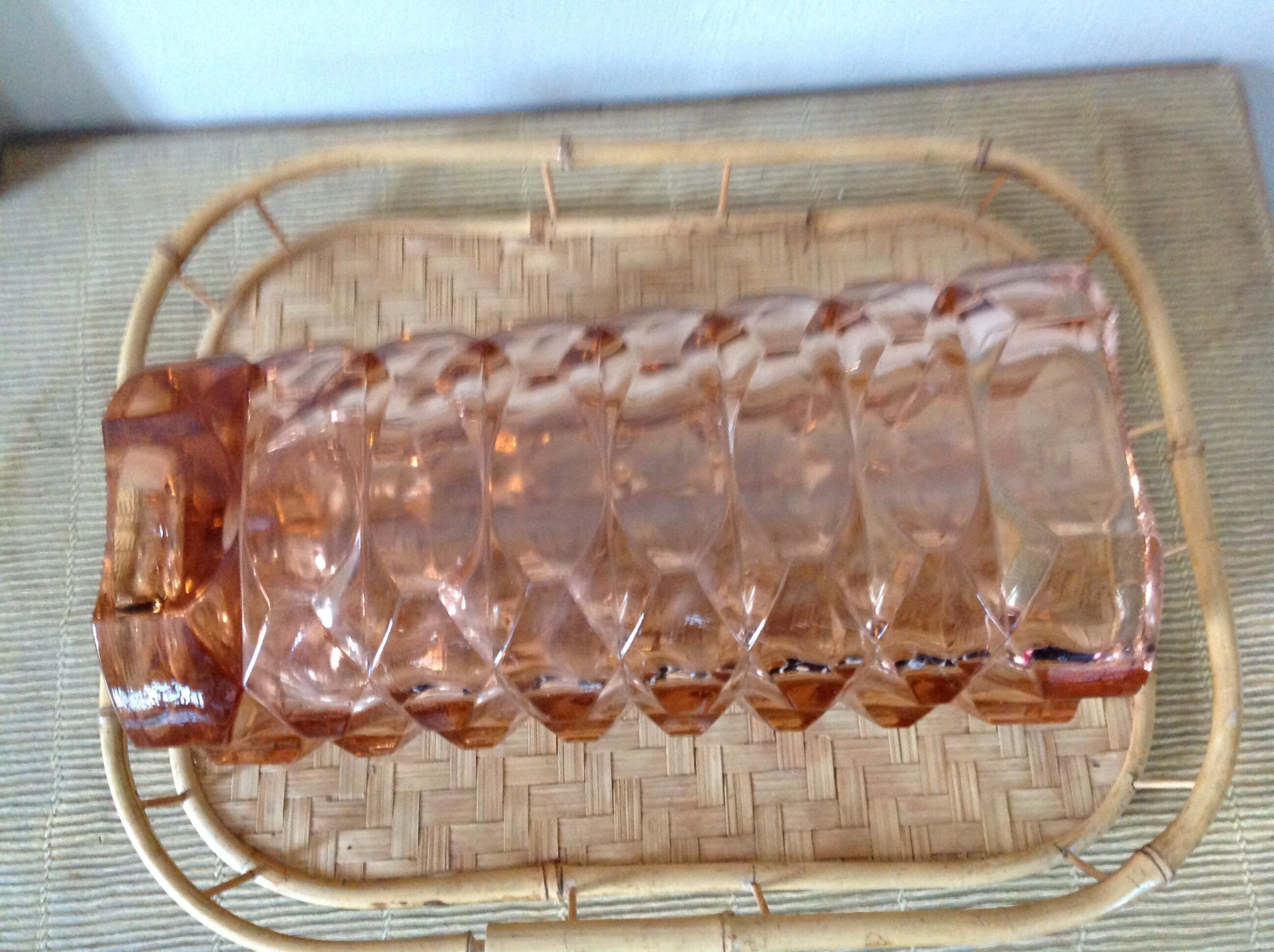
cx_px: 637
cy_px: 476
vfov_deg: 40.6
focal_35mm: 35
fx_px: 1286
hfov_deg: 52.7
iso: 400
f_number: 2.4
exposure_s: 1/15
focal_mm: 4.28
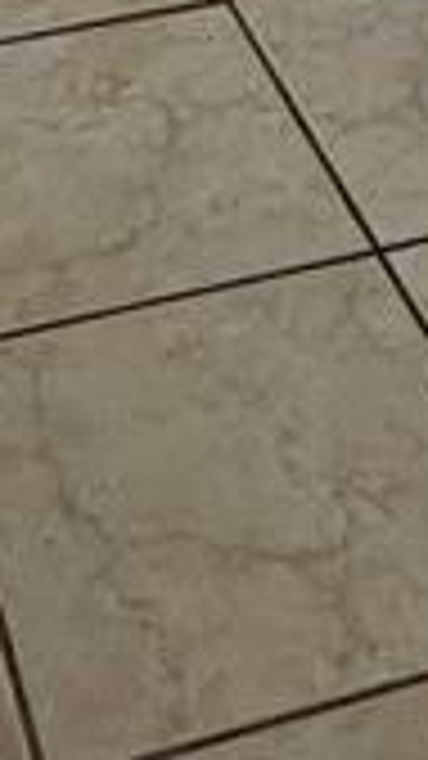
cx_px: 212
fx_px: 2180
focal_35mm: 108
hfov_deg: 11.2
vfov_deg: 15.3
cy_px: -823
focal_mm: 2.22
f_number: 2.2
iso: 40
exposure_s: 1/461
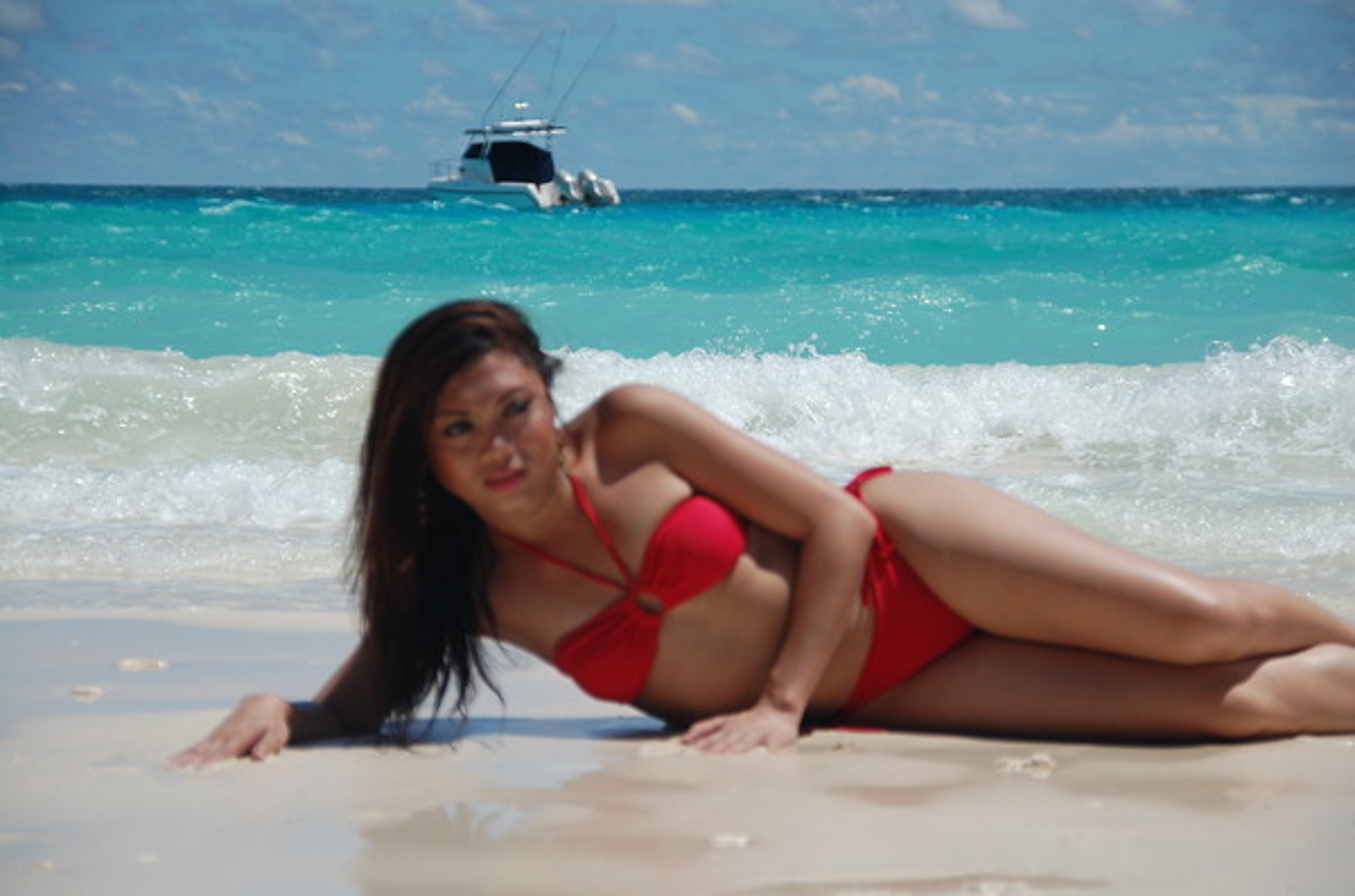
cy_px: 448
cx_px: 678
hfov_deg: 14.0
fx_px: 5520
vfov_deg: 9.3
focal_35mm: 147
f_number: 5.6
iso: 200
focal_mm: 98
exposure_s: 1/500
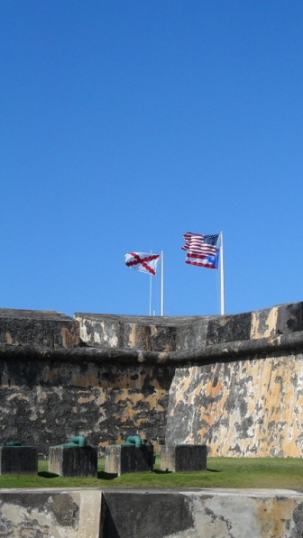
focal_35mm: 92
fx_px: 1314
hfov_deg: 12.9
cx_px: 343
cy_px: 269
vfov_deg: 23.2
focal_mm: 11.2
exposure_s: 1/750
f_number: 5.6
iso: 100
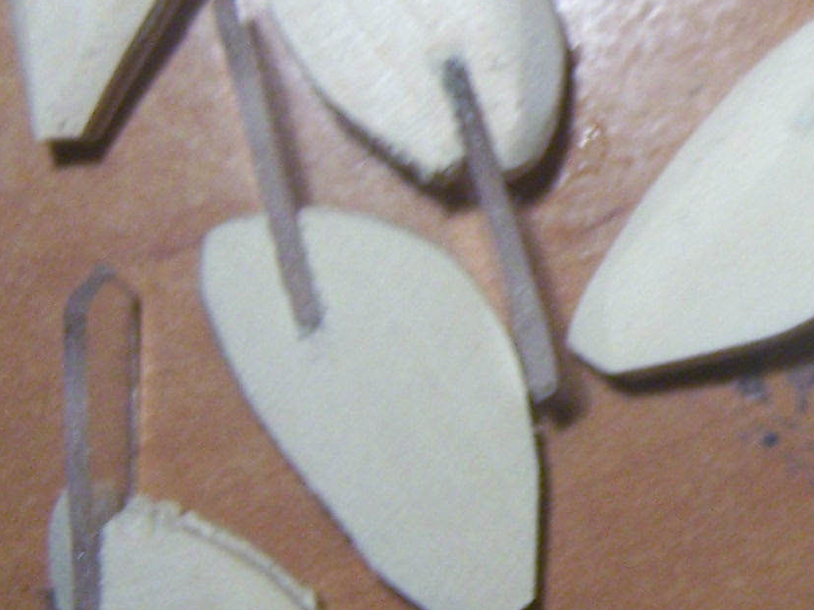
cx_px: 1068
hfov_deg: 15.8
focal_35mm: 118
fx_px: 2774
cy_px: 157
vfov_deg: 12.5
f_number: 2.8
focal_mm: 6.3
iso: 140
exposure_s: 1/30
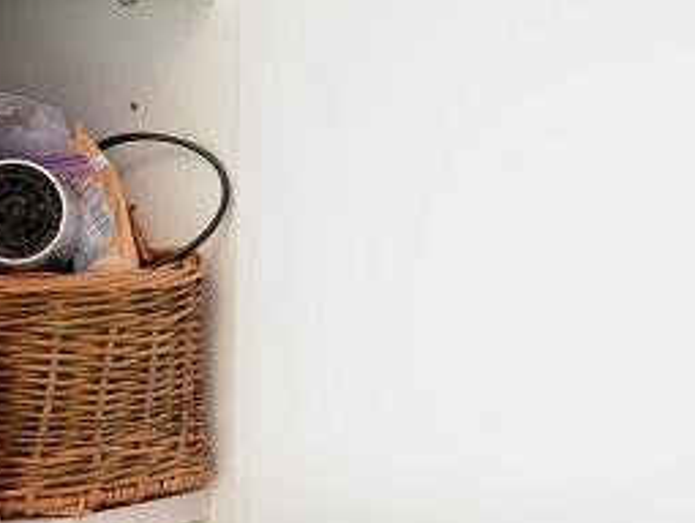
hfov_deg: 16.1
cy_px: 400
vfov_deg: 12.1
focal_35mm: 122
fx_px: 2453
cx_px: 240
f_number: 3.5
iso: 100
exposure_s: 1/25
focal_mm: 20
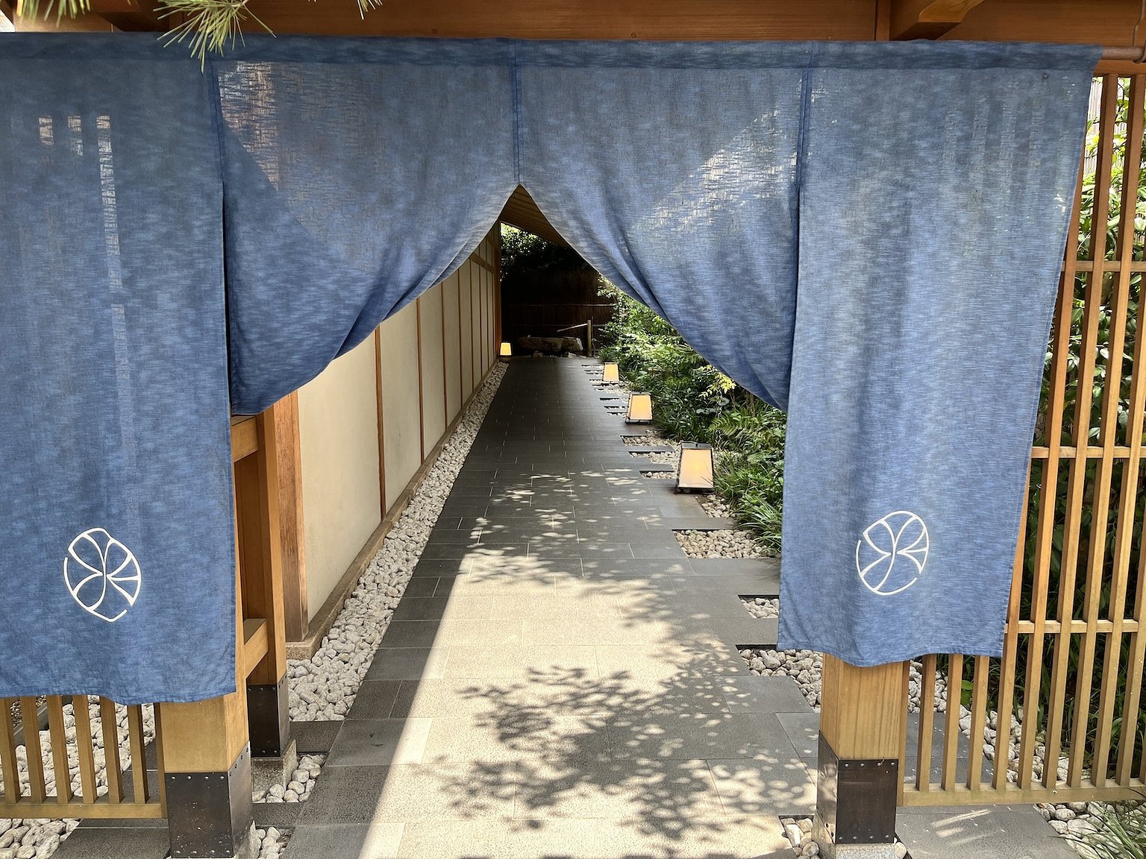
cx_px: 573
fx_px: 861
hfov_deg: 67.3
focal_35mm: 26
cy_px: 430
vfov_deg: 53.1
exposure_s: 1/172
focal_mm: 5.1
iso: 50
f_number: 1.6
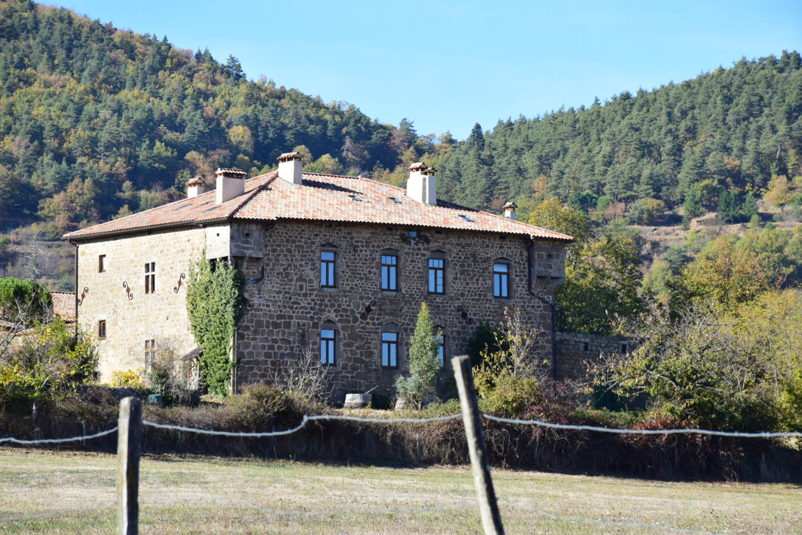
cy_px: 268
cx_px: 401
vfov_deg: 7.9
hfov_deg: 11.8
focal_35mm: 174
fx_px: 3876
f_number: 11
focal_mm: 116
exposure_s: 1/400
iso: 400
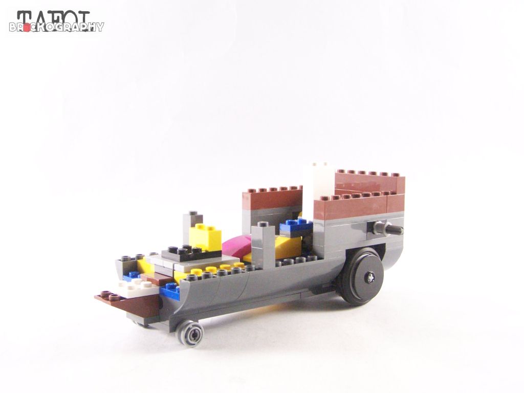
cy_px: 196
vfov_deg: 33.6
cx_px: 262
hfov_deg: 43.9
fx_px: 651
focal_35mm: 43
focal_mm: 7.1
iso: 400
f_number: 3.2
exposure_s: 1/45
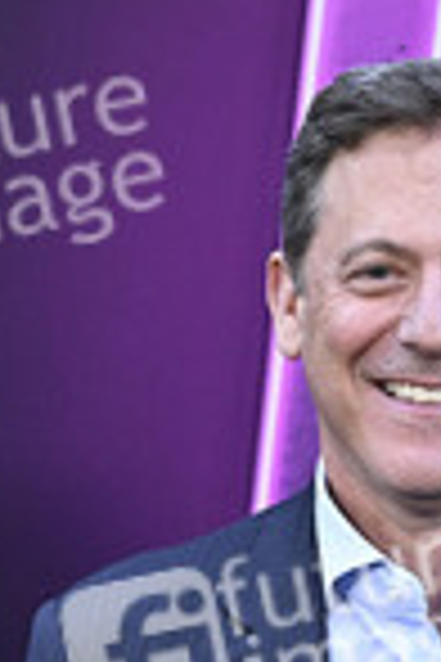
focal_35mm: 182
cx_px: 423
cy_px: 860
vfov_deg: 11.0
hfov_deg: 7.5
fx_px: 3344
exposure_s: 1/320
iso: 1600
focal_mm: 67
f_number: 5.6
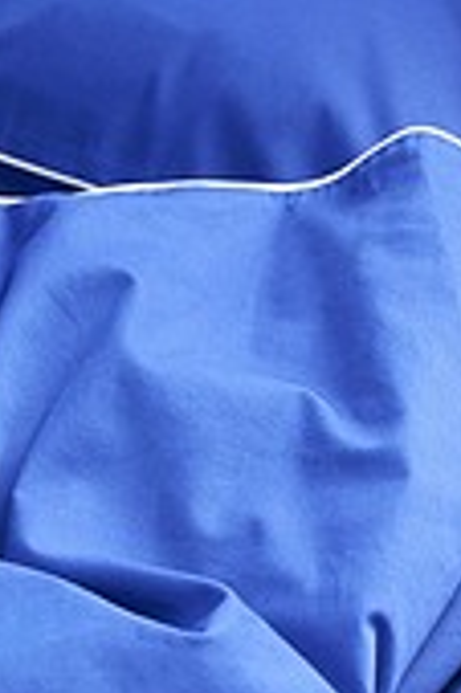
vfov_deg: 8.1
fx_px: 4908
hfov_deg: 5.3
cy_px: 654
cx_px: -245
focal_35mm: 255
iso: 200
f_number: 8
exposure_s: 1/30
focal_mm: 50
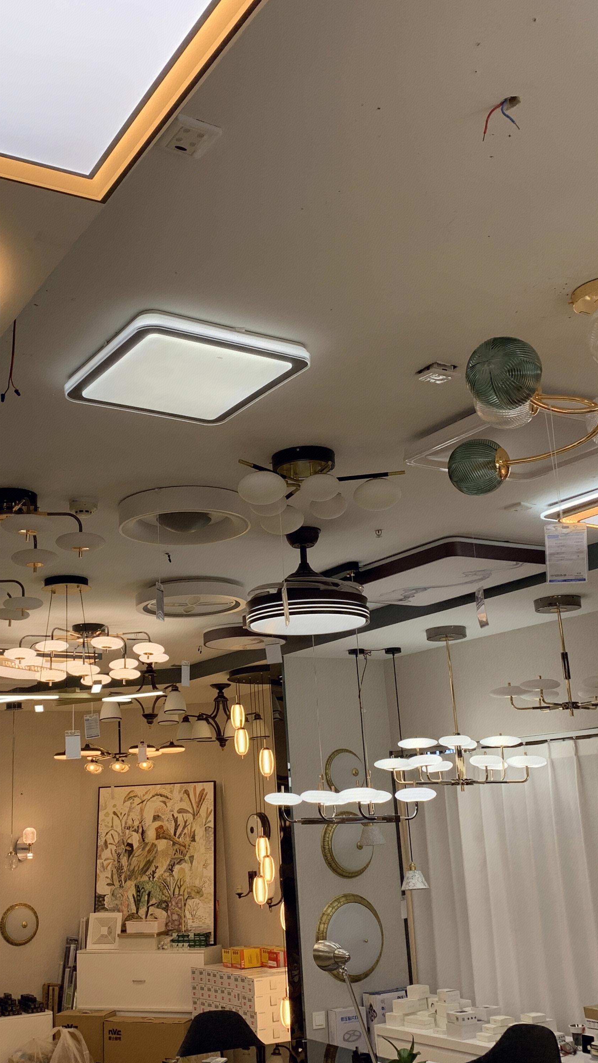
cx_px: 205
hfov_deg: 31.0
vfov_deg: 52.8
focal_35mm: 38
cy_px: 529
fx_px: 1071
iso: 25
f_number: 1.8
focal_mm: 4.25
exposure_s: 1/335
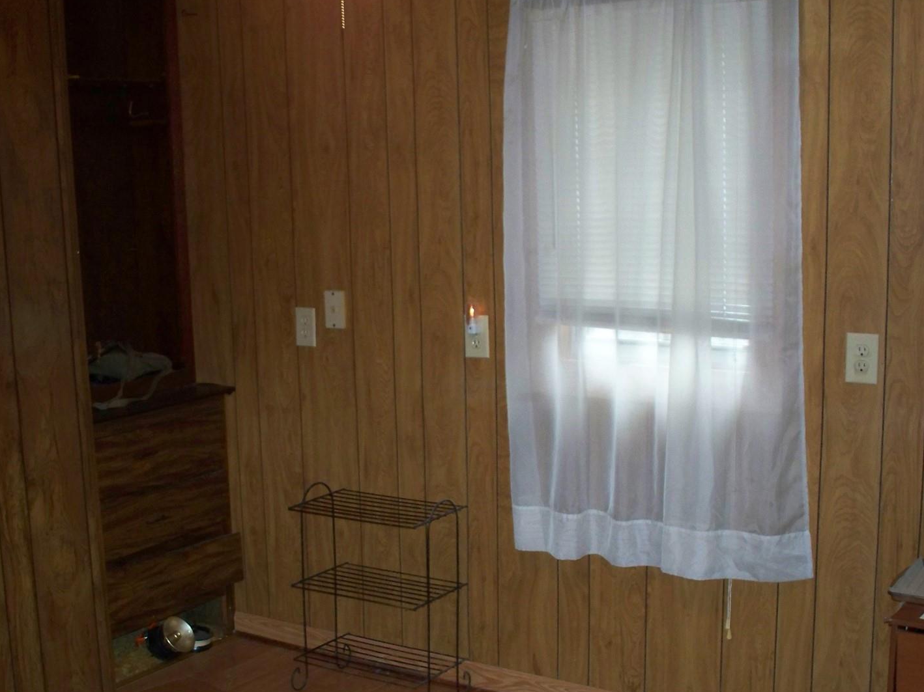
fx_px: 1388
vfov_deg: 27.9
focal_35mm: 52
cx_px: 330
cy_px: 430
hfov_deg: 36.5
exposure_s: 1/30
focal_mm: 7.54
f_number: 2.8
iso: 200
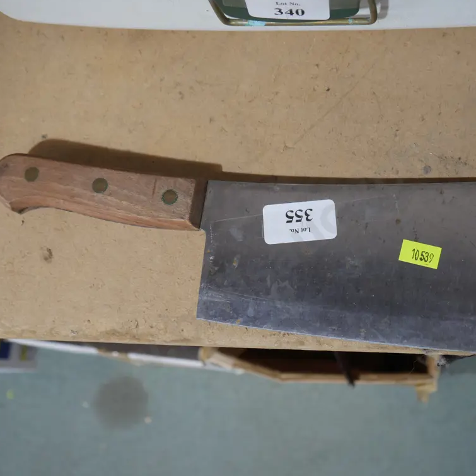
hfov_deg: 35.1
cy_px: 234
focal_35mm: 48
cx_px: 313
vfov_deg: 35.4
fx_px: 747
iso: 400
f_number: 4.4
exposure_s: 1/60
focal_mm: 20
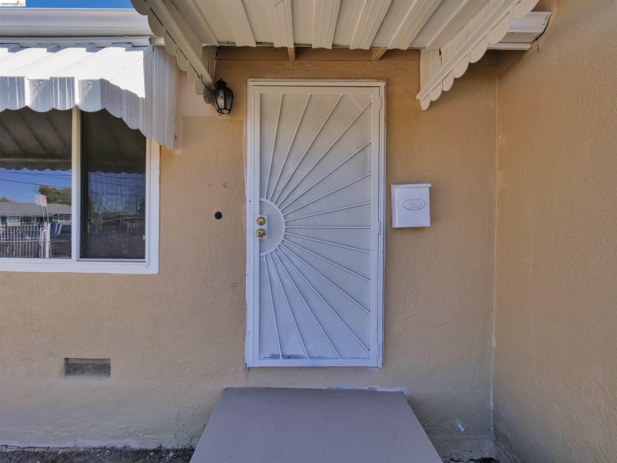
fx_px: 250
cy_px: 232
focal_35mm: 14
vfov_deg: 85.7
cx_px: 308
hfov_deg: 102.1
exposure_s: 1/160
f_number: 7.1
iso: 100
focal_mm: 7
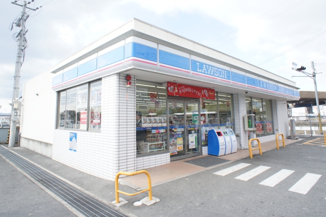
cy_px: 92
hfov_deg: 61.9
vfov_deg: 43.4
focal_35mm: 30
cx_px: 155
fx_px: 271
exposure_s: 1/160
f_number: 6.3
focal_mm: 16
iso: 200
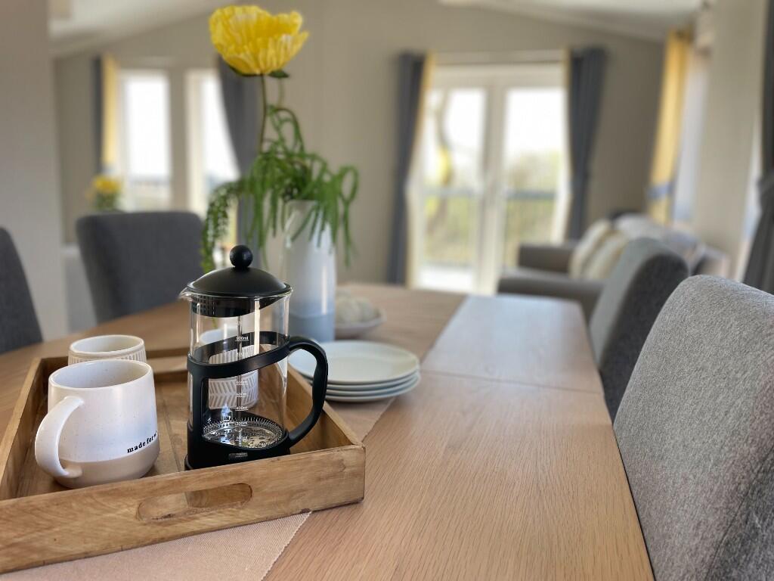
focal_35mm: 26
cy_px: 290
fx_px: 581
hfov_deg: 67.3
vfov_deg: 53.1
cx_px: 387
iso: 40
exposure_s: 1/121
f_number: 1.6
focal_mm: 4.2
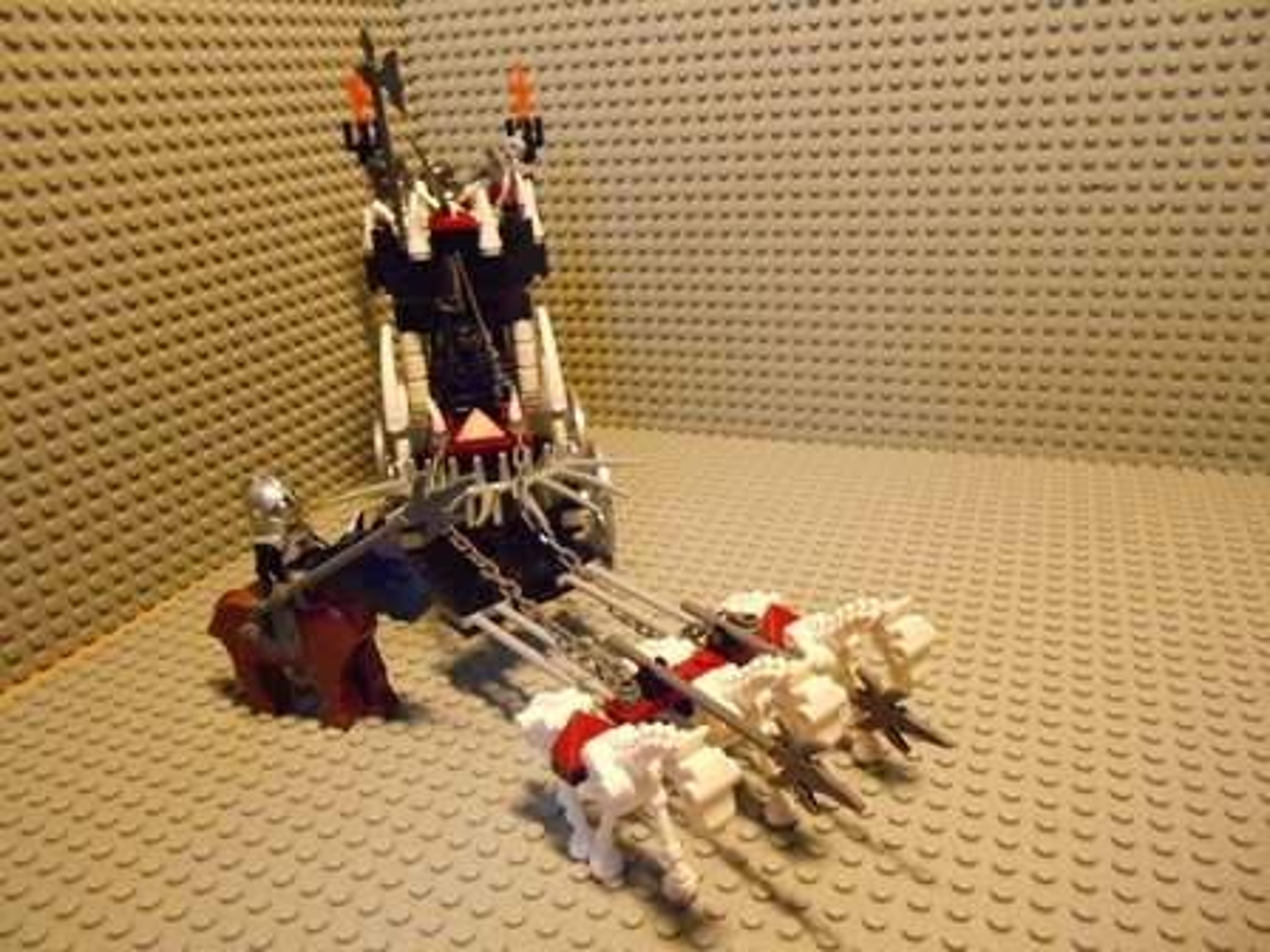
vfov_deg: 53.1
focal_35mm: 26
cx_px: 635
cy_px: 476
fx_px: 954
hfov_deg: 67.3
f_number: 3.2
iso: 800
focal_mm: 4.6
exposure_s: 1/60
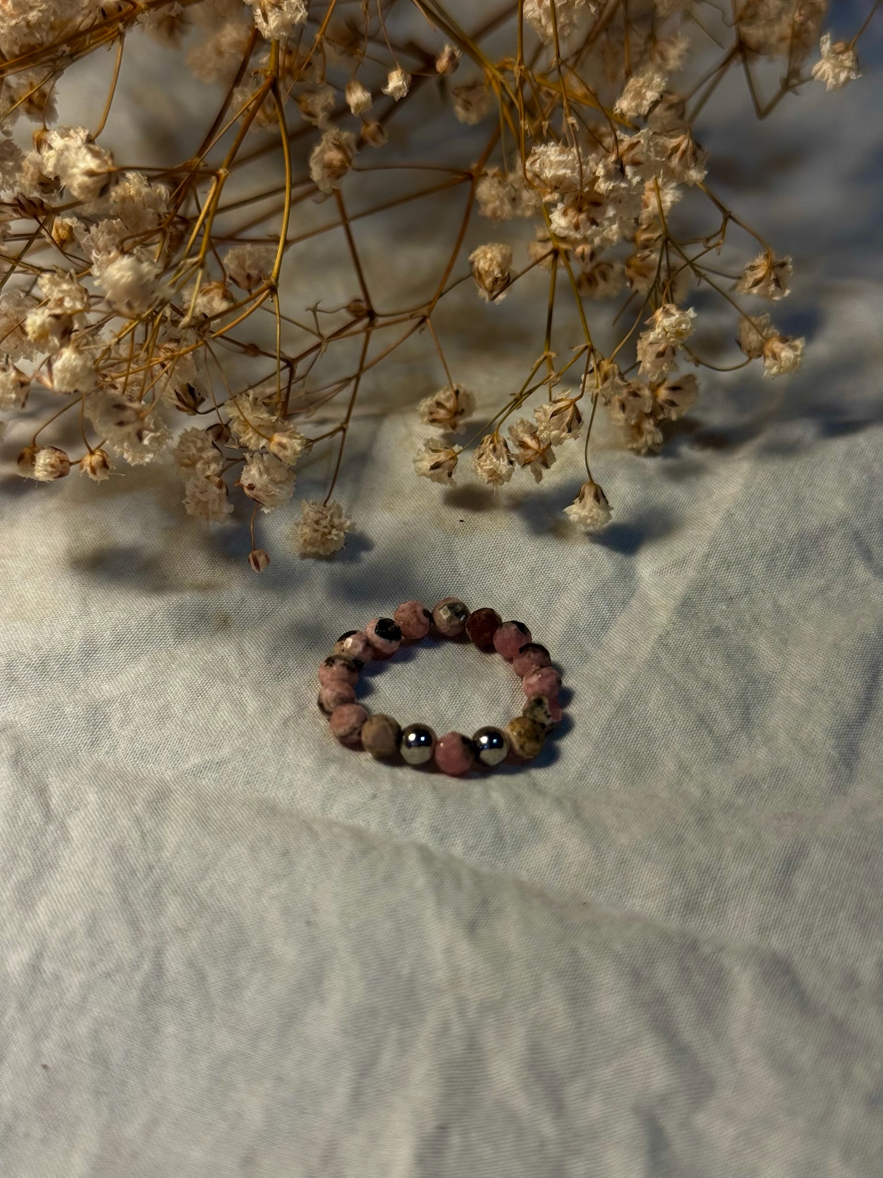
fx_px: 1633
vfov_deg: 39.7
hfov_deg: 30.3
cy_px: 589
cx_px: 442
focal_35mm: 48
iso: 64
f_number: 1.78
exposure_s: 1/214
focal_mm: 6.76
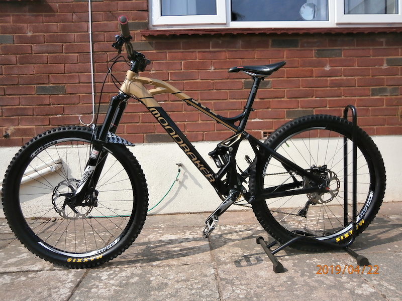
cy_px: 150
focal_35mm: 26
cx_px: 201
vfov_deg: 53.1
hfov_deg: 67.3
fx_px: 302
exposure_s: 1/1600
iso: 80
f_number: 2.8
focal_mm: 4.7
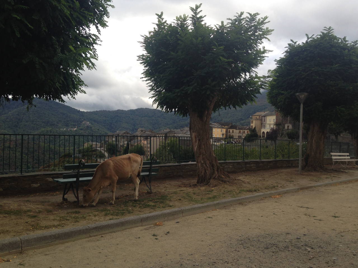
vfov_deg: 42.9
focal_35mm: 33
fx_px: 341
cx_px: 179
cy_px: 134
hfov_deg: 55.4
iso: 50
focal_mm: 4.12
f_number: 2.4
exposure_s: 1/258
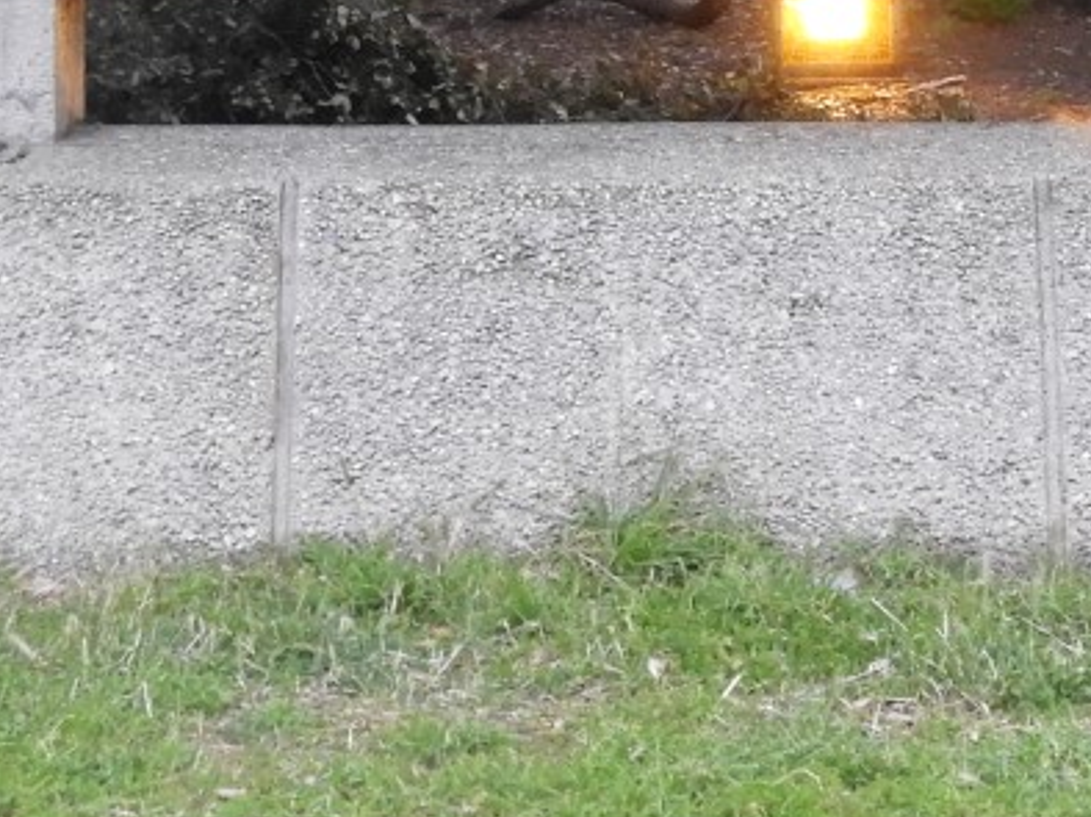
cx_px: 961
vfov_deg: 11.1
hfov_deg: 15.3
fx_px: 4032
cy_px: -399
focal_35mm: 128
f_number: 3.8
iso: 400
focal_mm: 6.3
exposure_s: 1/20
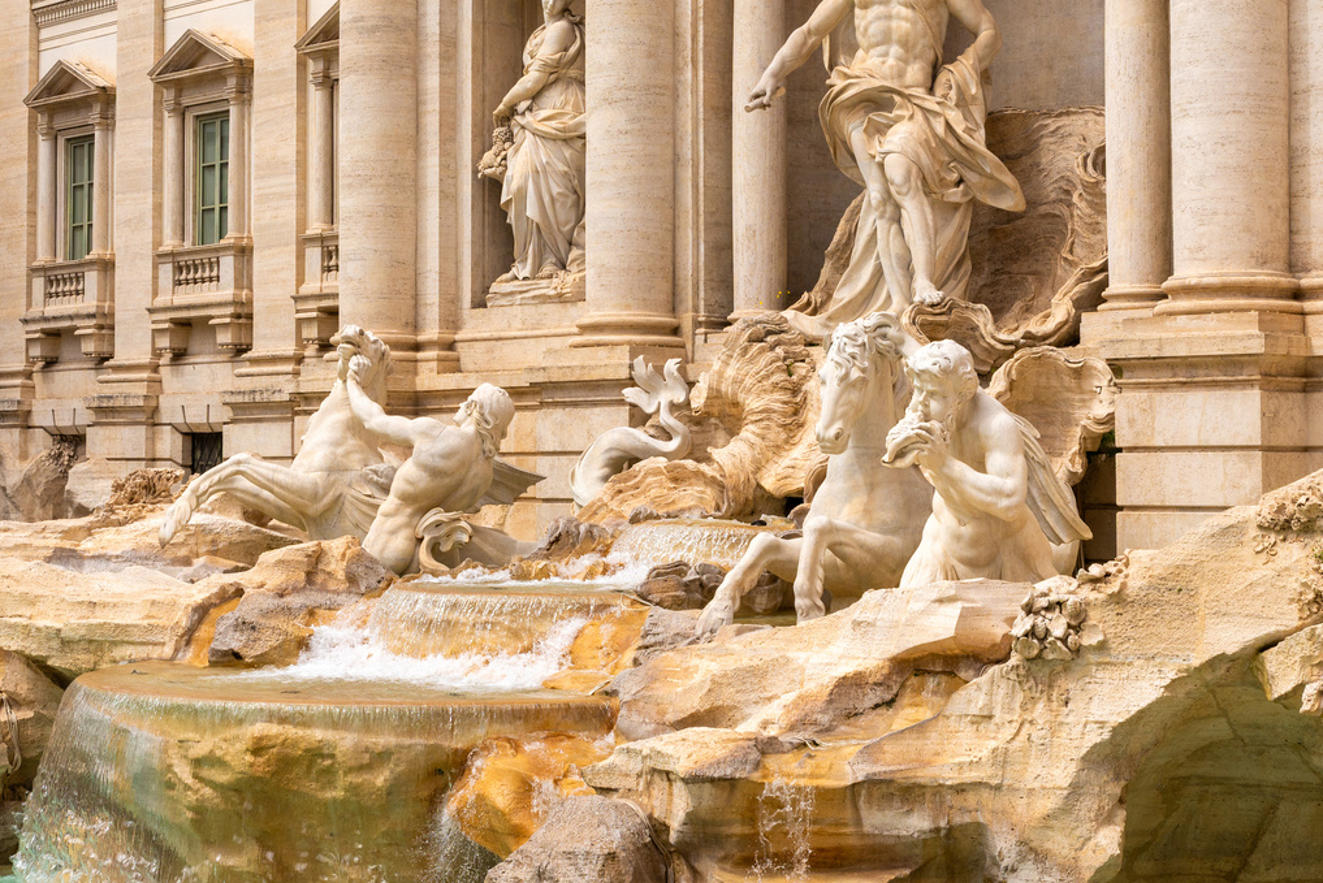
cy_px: 355
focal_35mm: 68
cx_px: 622
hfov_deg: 29.6
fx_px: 2500
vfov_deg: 20.0
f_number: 10
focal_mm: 46
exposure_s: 1/1250
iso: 400
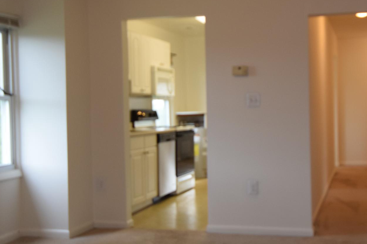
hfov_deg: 36.4
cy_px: 131
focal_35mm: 54
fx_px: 550
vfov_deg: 25.0
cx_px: 249
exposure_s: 1/100
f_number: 5
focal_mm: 22
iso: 800
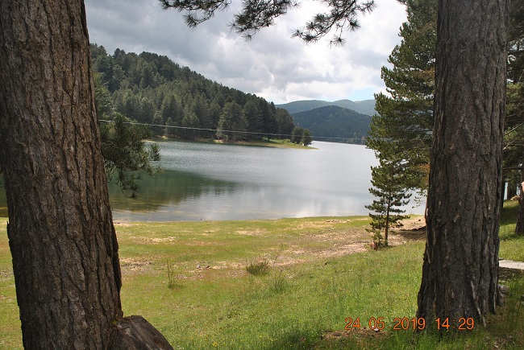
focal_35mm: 36
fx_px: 525
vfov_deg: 37.0
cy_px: 175
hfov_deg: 53.1
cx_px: 262
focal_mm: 24
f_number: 9
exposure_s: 1/200
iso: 100
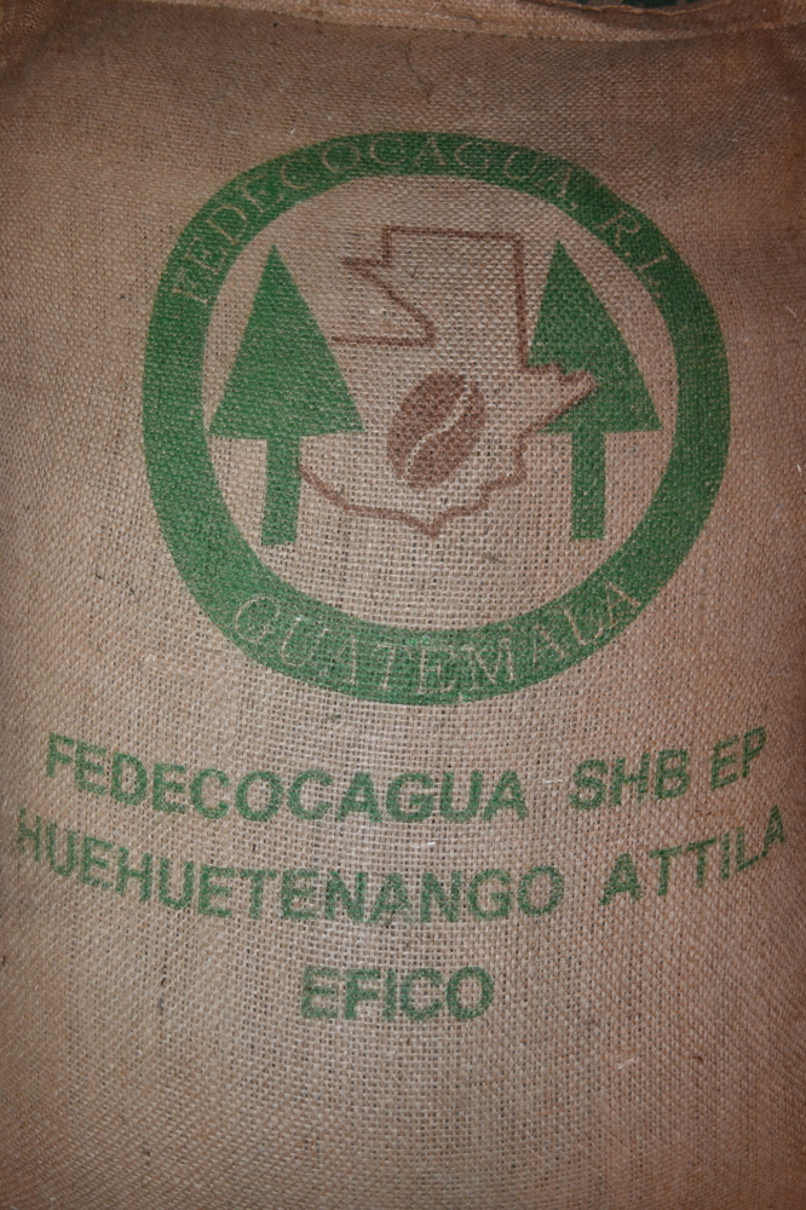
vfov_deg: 57.2
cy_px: 605
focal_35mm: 33
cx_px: 403
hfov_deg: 39.9
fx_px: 1109
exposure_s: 1/60
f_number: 4
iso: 800
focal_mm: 22
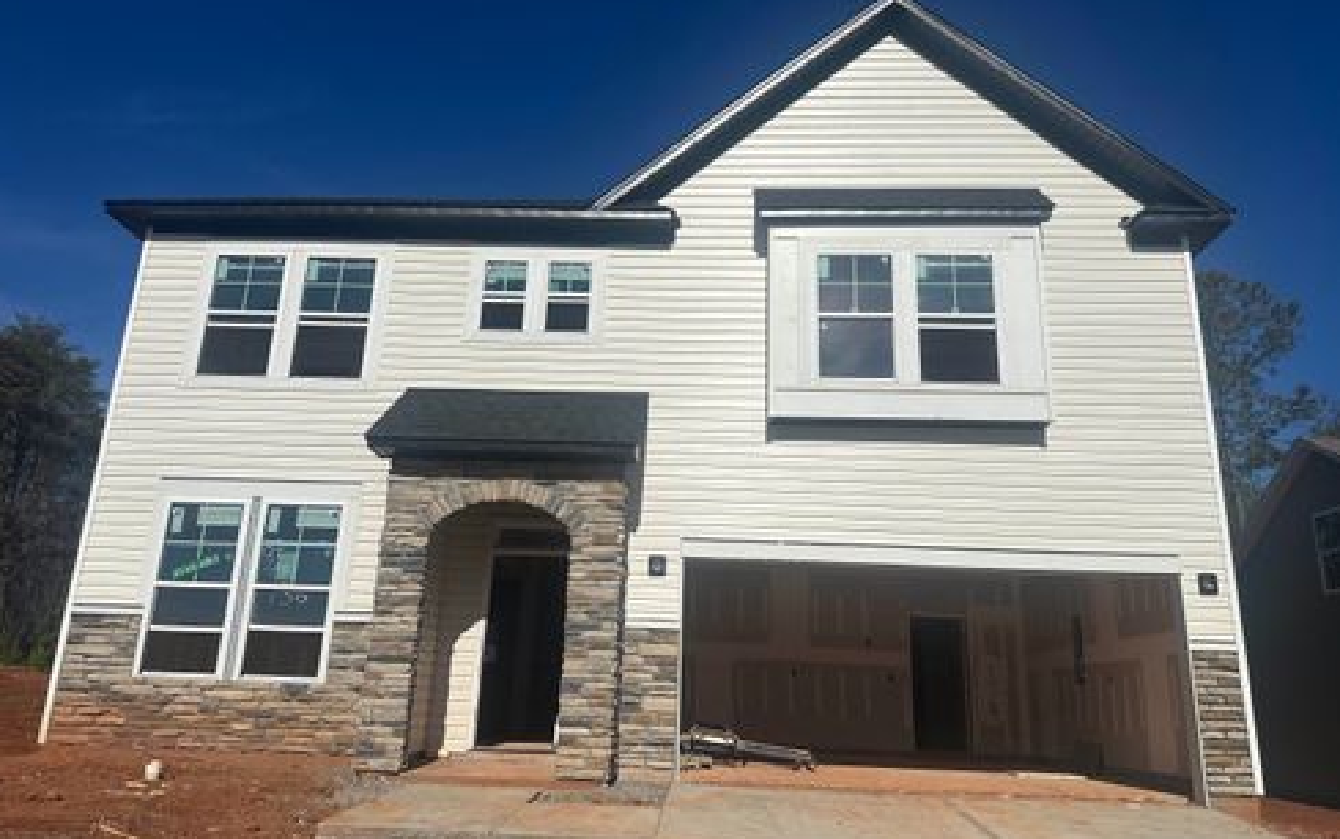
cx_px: 663
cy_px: 402
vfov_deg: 47.6
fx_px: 950
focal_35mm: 26
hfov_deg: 70.4
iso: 64
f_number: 1.78
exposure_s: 1/18519
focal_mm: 6.86
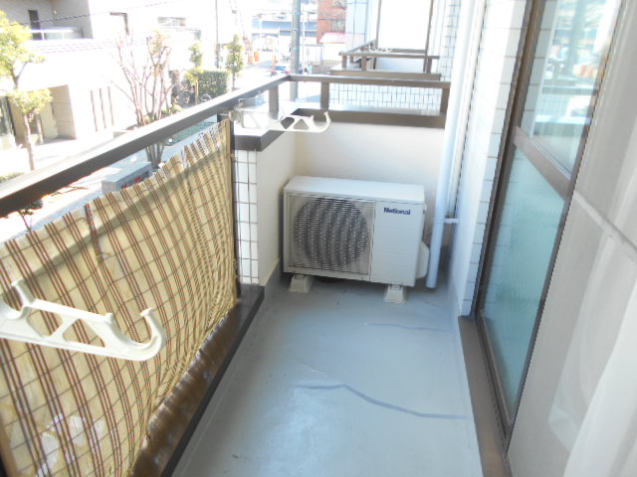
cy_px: 238
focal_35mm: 26
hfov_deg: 67.3
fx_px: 478
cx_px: 318
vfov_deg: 53.1
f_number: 3.2
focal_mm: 4.6
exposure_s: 1/40
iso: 80
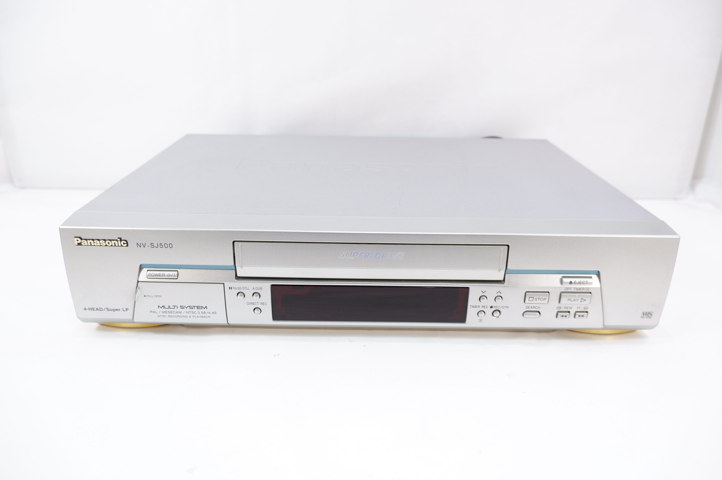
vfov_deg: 55.0
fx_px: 461
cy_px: 240
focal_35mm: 23
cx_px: 361
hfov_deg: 76.1
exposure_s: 1/60
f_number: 3.5
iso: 200
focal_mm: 15
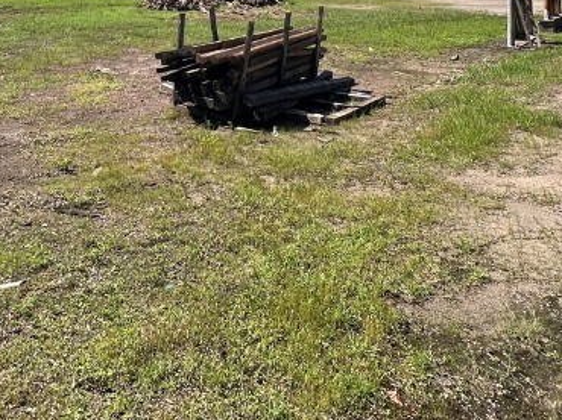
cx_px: 182
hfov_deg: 50.4
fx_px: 584
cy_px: -64
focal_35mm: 36
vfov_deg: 33.4
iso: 32
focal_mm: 1.57
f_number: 1.8
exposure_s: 1/1429
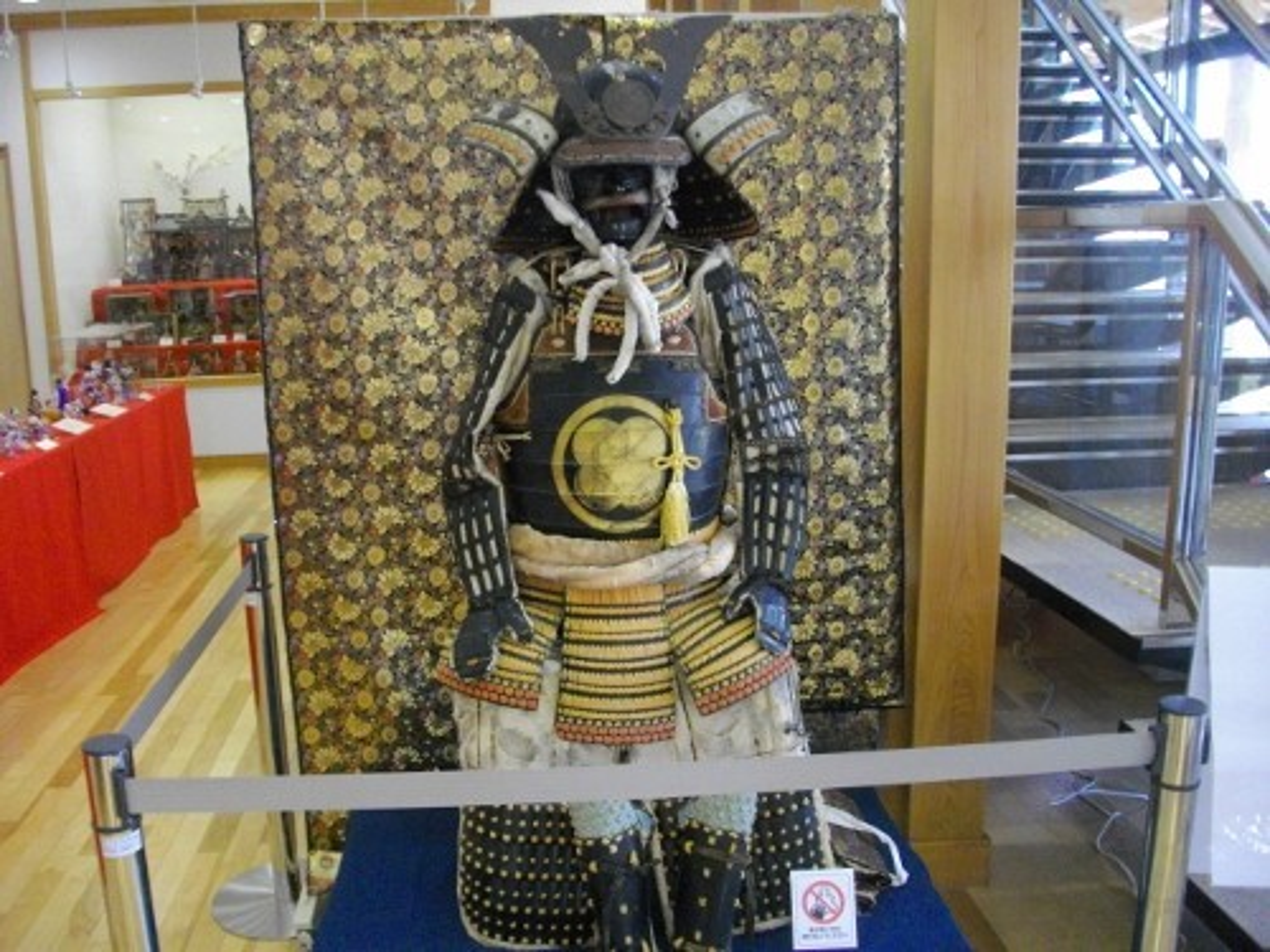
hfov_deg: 56.8
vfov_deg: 44.2
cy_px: 476
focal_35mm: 32
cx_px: 635
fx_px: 1174
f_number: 2.9
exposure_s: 1/100
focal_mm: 5.7
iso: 584
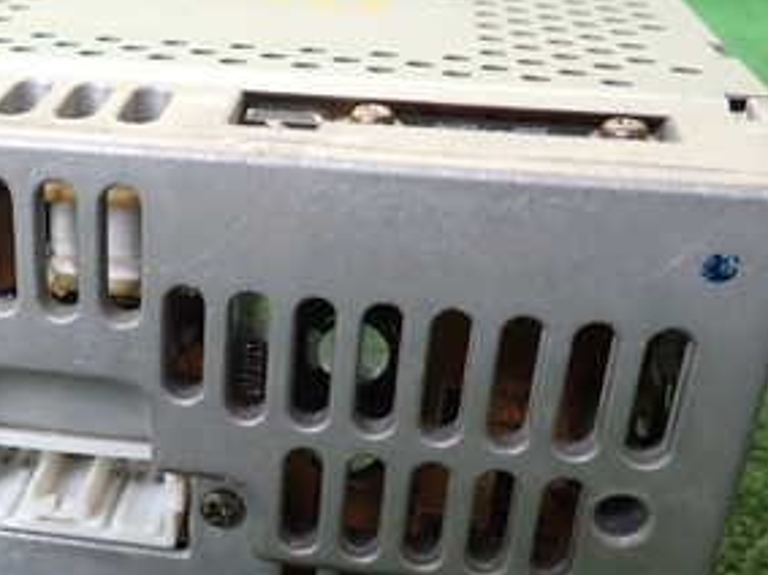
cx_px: 149
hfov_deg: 35.0
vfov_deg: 27.3
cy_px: 388
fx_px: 1175
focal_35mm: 53
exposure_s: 1/125
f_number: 2
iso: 125
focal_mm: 4.5
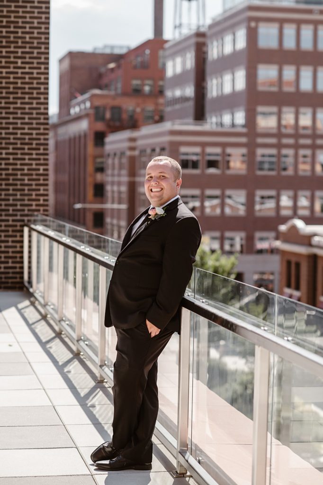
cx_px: 162
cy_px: 242
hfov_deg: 16.1
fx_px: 1145
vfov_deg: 23.9
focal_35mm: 85
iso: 200
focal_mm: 85
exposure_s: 1/1250
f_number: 3.2
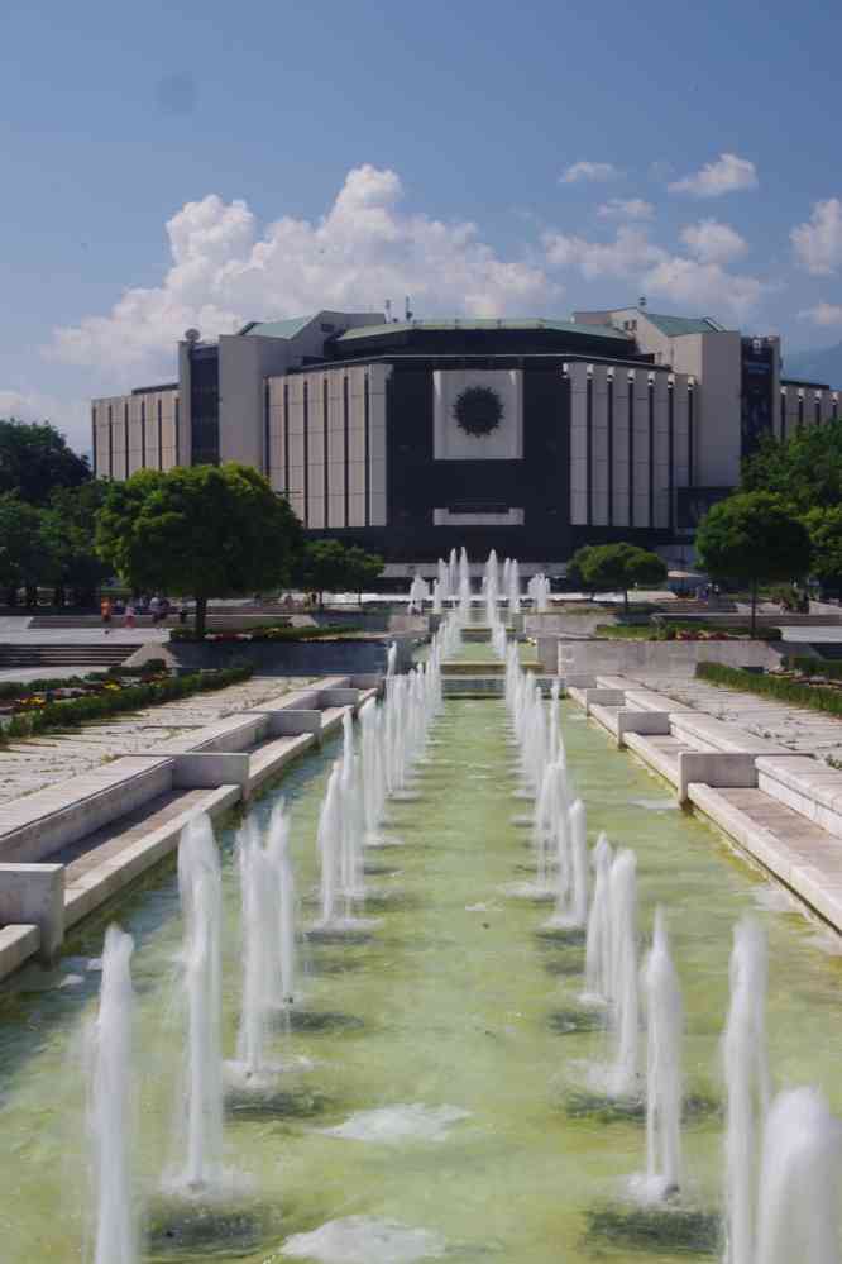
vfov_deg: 34.4
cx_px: 421
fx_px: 2042
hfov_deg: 23.3
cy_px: 632
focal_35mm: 58
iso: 100
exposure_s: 1/8
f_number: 32
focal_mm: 38.8
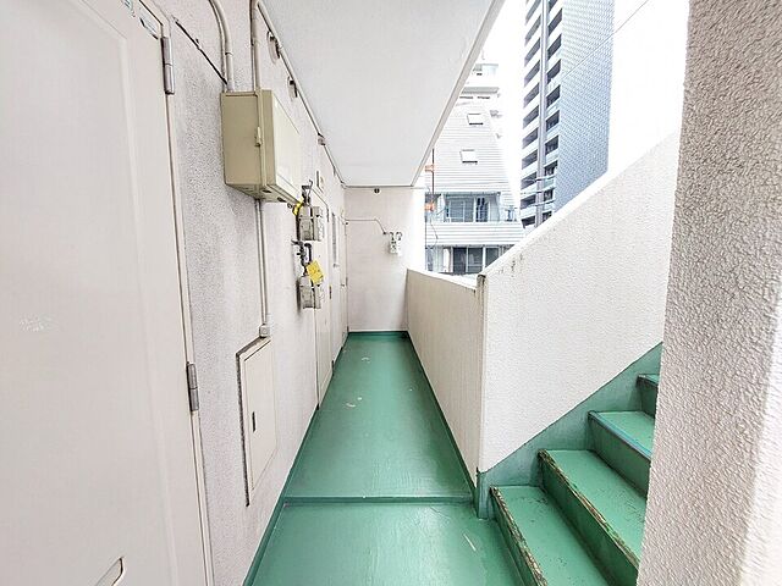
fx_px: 294
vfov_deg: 89.9
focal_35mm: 13
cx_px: 391
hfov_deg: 106.2
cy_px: 293
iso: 200
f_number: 2.2
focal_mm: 1.74
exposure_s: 1/60
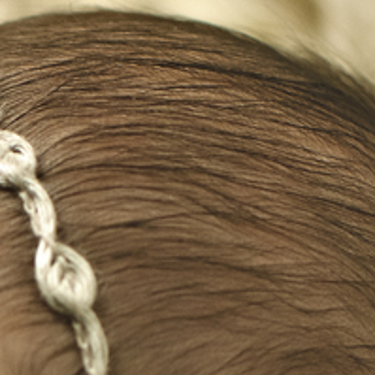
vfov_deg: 6.4
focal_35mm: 270
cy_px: 612
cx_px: -249
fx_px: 3304
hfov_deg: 6.4
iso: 400
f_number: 2.8
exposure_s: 1/200
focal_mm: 35
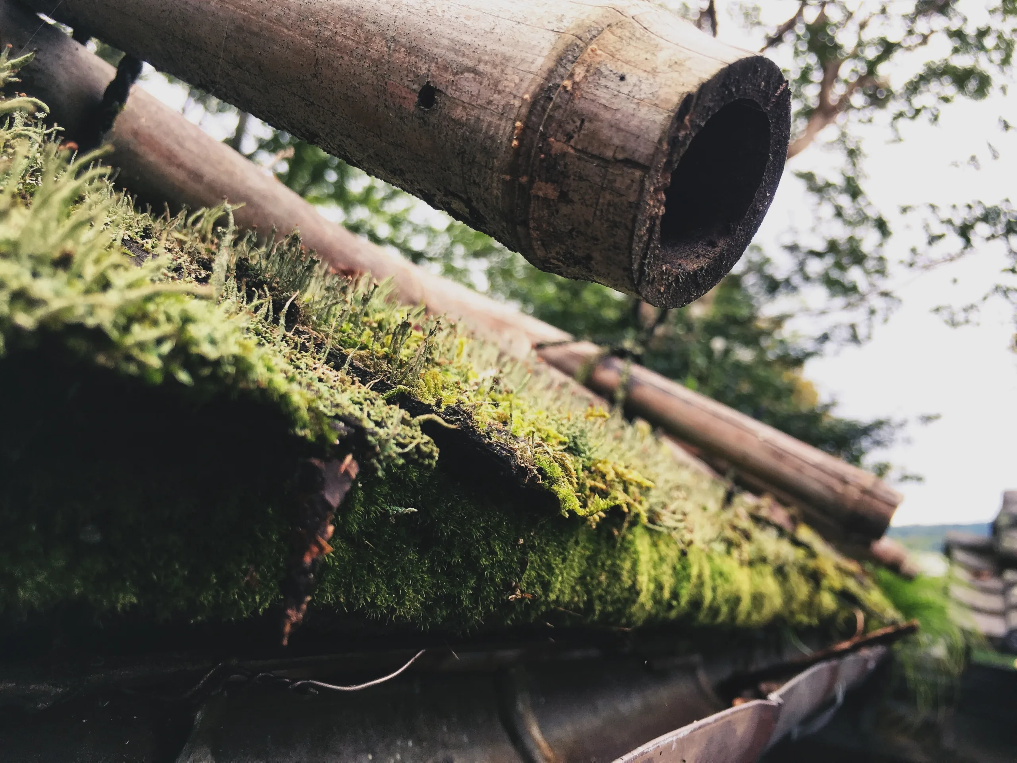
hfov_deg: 61.7
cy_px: 382
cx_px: 508
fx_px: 852
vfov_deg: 48.2
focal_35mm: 29
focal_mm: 4.15
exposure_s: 1/185
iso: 25
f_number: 2.2
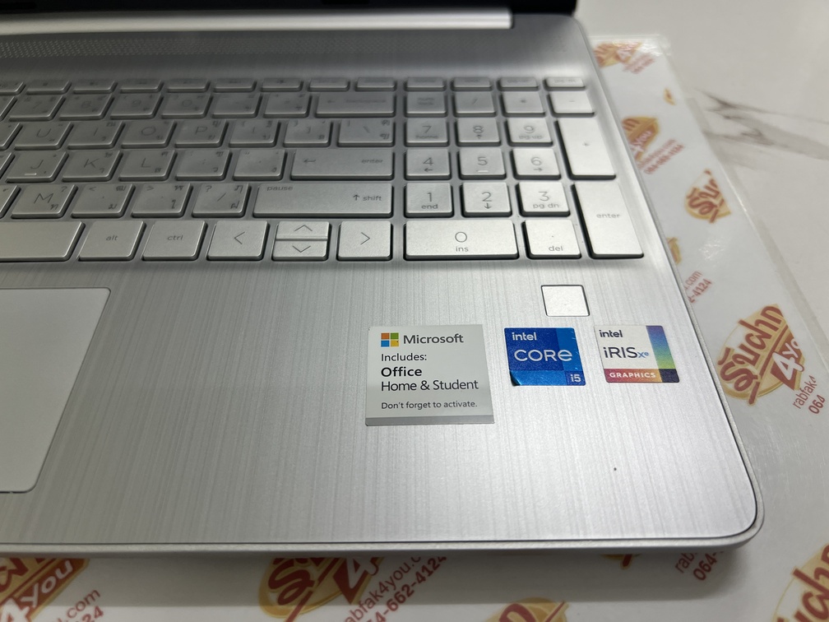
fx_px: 623
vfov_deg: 53.1
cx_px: 414
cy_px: 311
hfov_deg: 67.3
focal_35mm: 26
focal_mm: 5.7
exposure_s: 1/100
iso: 125
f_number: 1.5
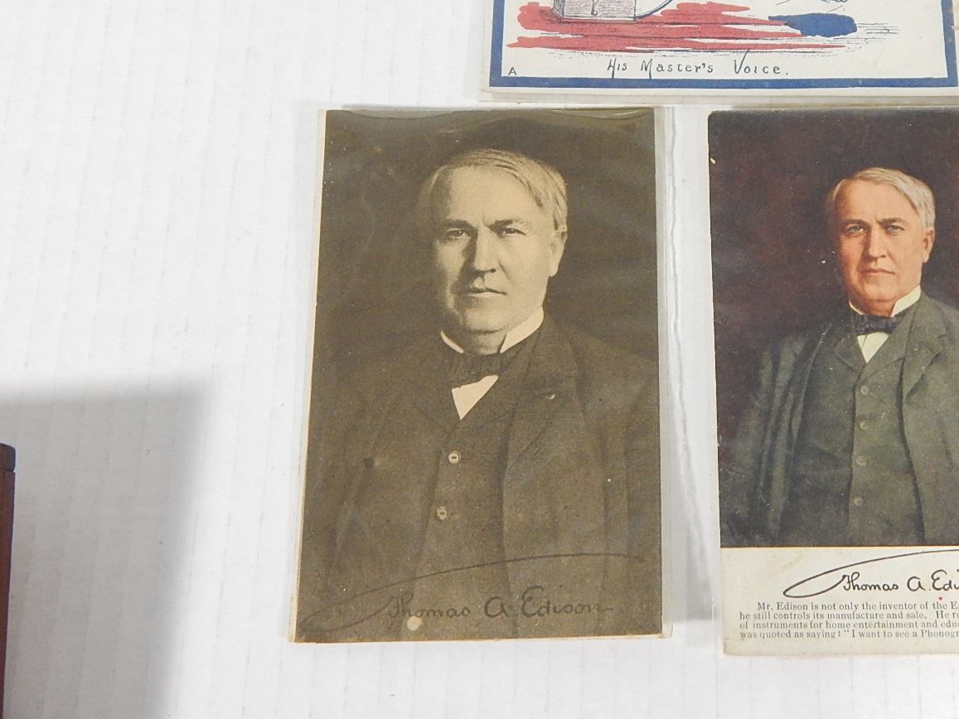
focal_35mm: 47
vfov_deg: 30.7
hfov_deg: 39.8
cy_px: 244
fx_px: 1302
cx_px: 661
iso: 400
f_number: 3.3
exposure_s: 1/30
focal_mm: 6.1
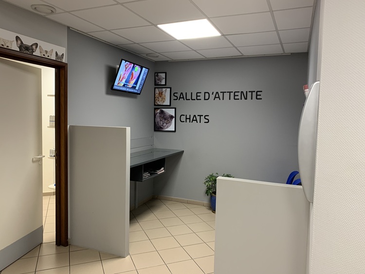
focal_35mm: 26
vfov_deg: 53.0
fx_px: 274
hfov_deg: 67.3
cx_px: 182
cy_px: 137
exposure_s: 1/60
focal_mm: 4.25
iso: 125
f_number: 1.8
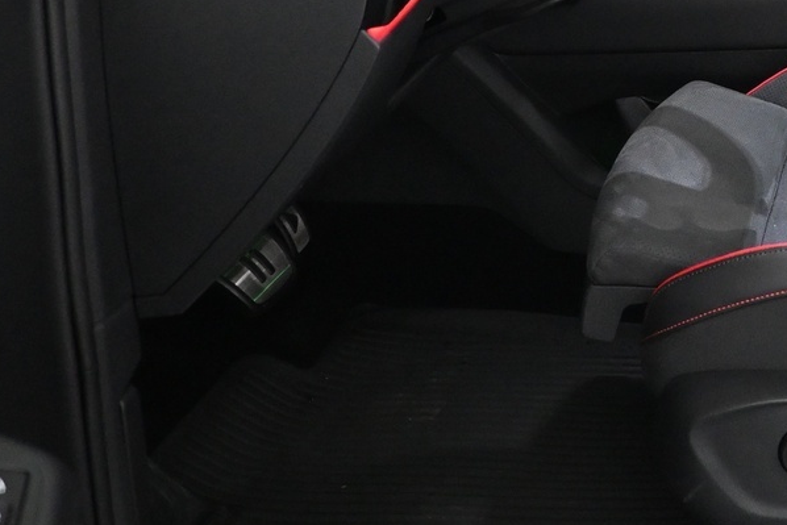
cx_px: 975
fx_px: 1421
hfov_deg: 26.9
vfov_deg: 19.9
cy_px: -76
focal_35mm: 65
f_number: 3.5
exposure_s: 1/60
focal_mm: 16
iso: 3600
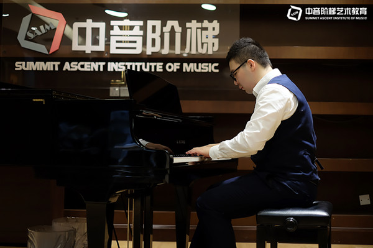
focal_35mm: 53
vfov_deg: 25.5
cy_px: 124
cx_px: 186
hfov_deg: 37.5
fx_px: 549
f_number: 1.4
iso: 400
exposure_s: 1/85
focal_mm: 35
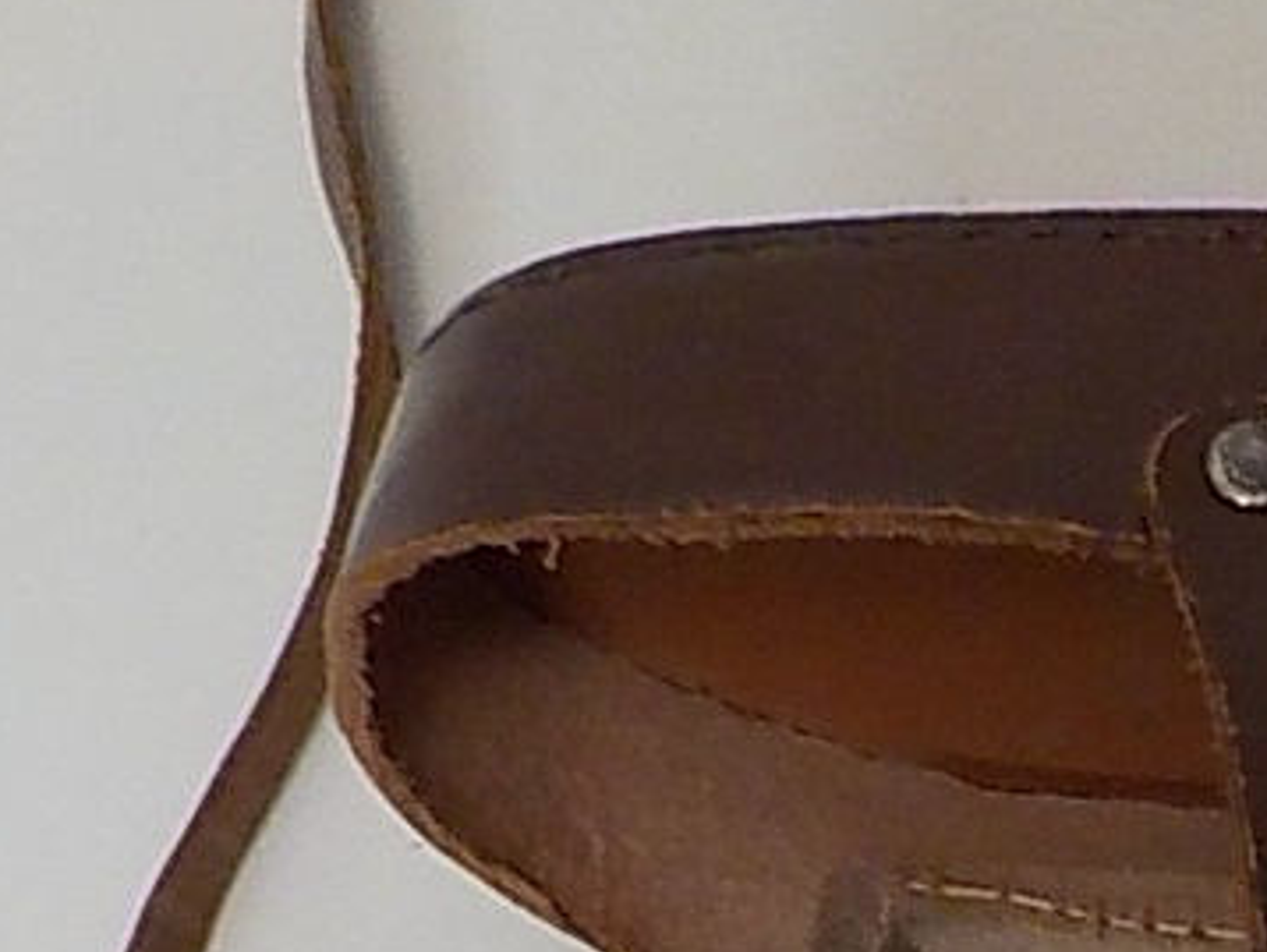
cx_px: 1398
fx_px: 4908
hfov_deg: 14.4
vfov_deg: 10.6
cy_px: 1564
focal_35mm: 134
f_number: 3.3
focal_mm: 4.1
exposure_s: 1/30
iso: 280
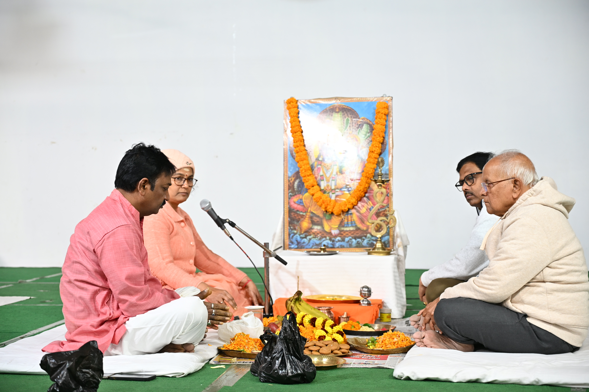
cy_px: 196
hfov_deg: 28.8
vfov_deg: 19.5
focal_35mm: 70
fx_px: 1145
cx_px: 294
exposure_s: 1/60
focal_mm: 70
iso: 800
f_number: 4
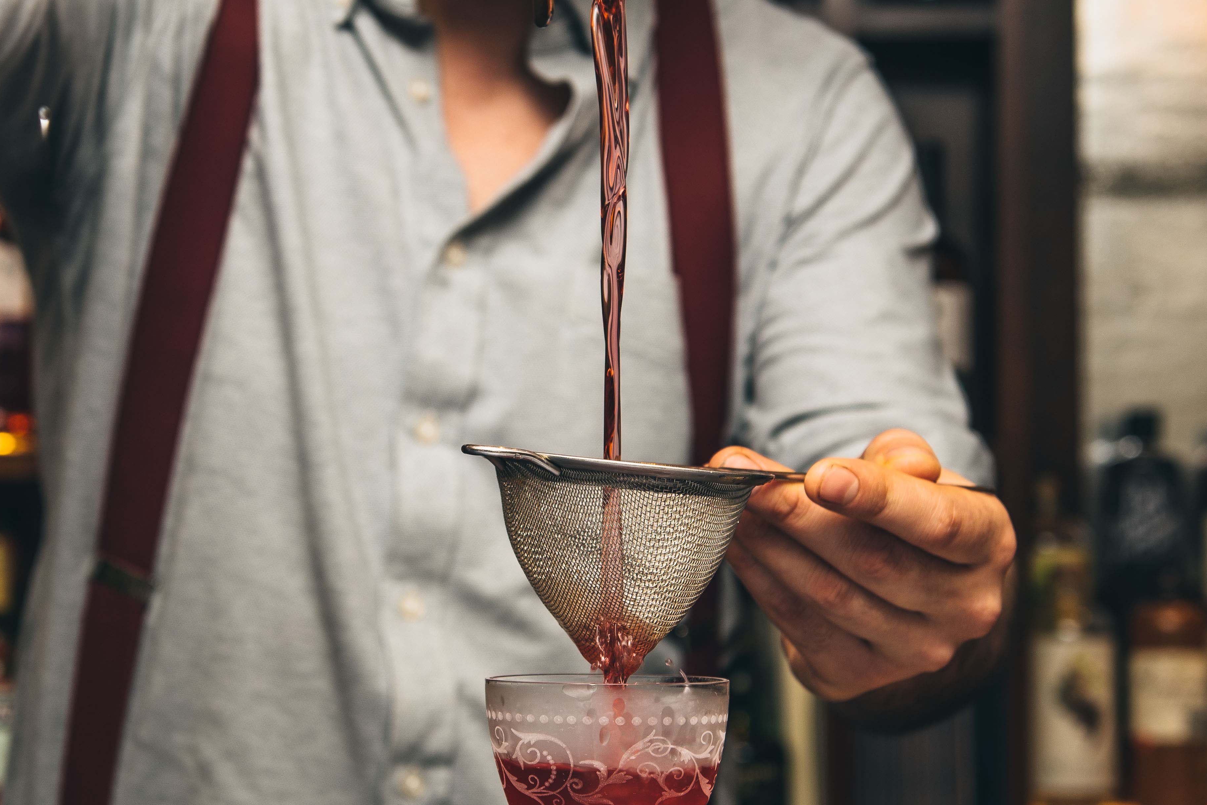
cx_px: 464
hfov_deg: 22.8
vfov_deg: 15.4
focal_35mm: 89
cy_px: 446
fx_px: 2984
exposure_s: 1/60
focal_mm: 45
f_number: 4
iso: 64
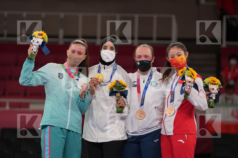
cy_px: 79
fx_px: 1692
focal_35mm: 256
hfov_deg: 8.0
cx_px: 119
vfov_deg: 5.4
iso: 160
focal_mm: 171
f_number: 2.8
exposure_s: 1/250
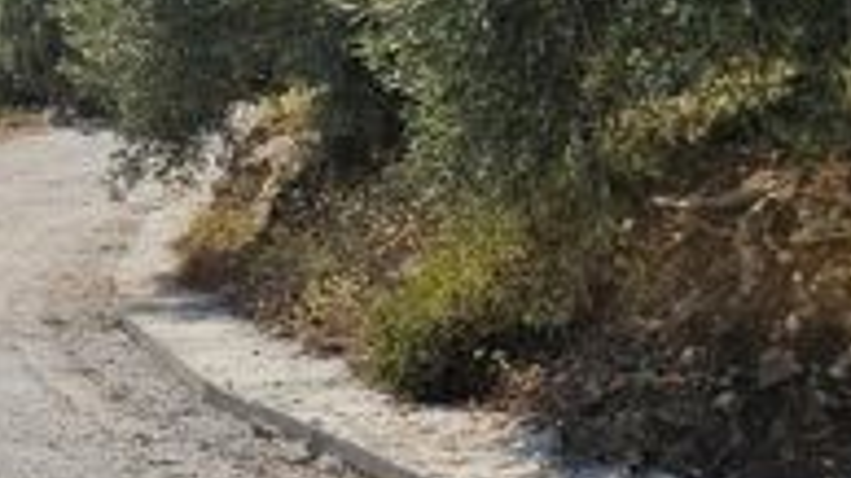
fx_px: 2053
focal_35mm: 91
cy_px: -136
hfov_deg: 22.1
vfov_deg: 12.9
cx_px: -90
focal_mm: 6.3
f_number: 1.7
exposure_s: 1/1989
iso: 10
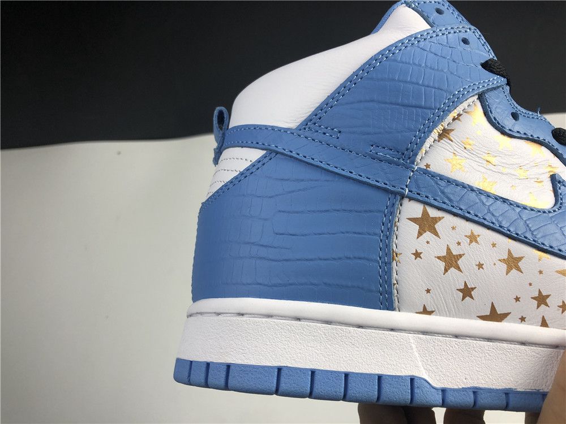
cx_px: 283
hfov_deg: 63.4
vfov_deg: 49.7
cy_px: 212
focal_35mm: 28
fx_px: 458
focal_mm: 4
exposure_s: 1/100
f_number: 1.8
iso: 32
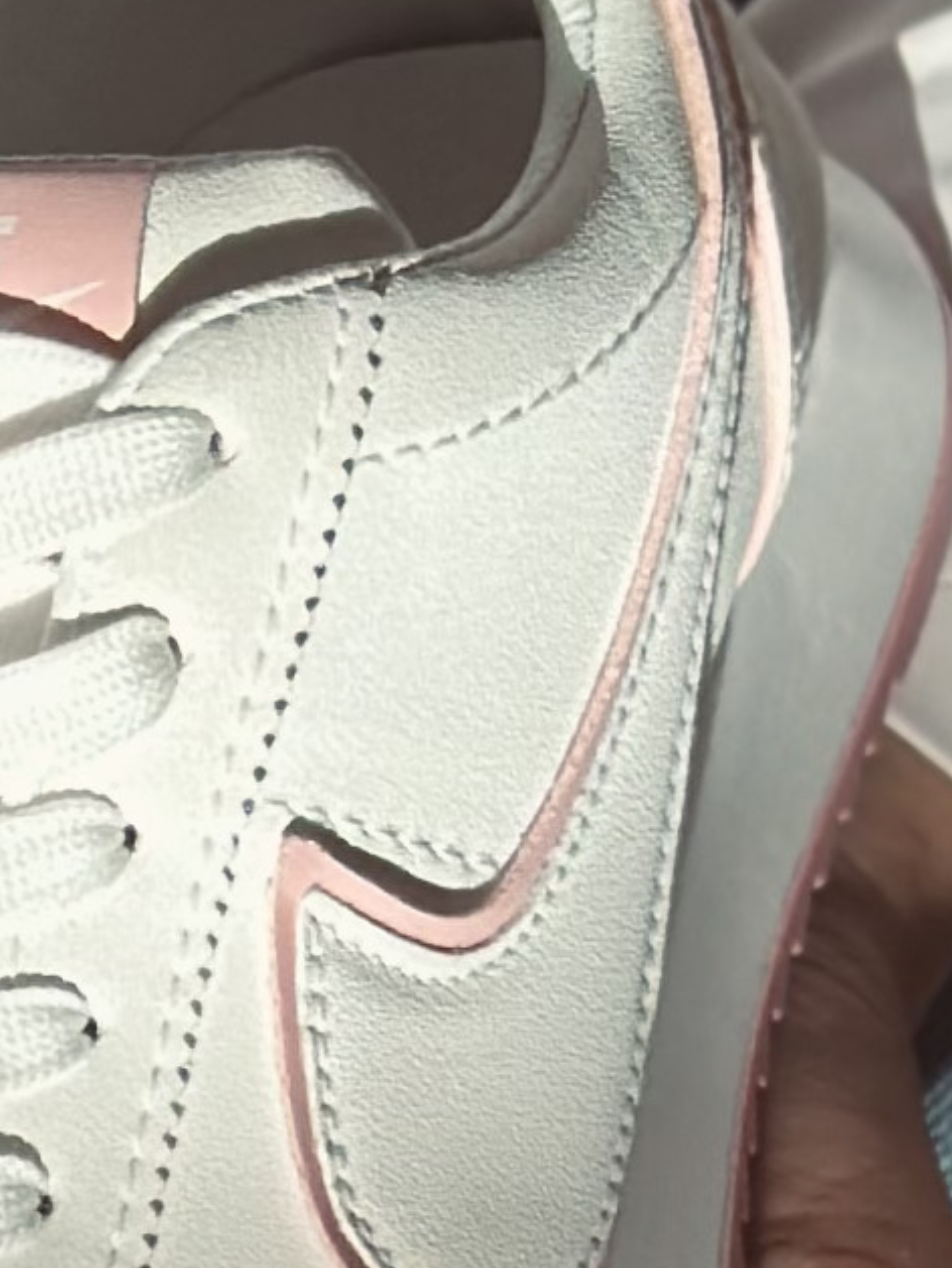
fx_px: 9347
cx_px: -641
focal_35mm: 255
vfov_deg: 7.4
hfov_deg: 5.7
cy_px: 2795
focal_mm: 6.86
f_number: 1.78
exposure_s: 1/100
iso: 100
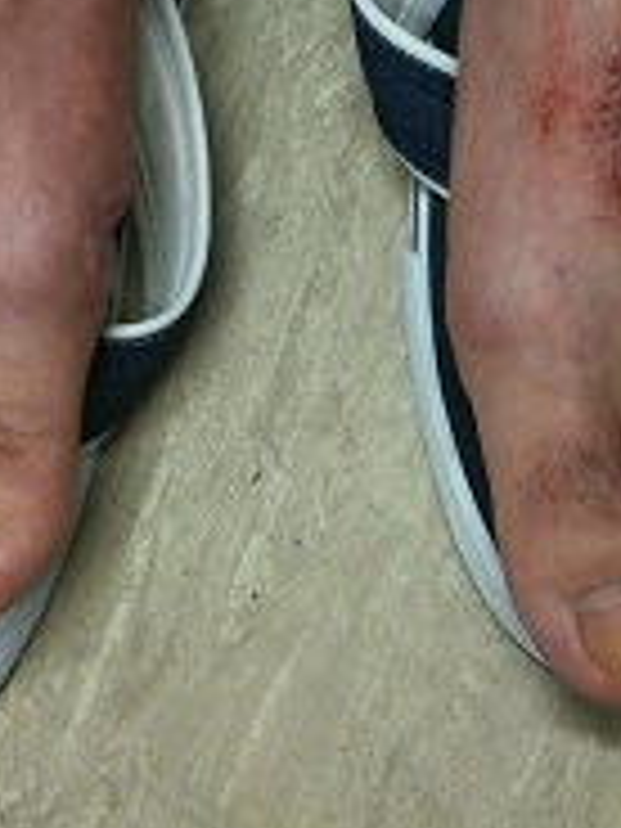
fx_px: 1746
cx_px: 338
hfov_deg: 20.2
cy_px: 108
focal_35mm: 73
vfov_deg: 25.9
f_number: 2.8
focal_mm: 3.85
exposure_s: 1/17
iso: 125
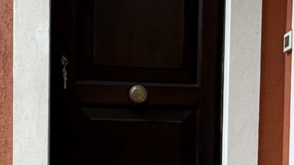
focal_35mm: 84
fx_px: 655
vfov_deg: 14.0
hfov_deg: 25.2
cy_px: 189
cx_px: 193
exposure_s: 1/99
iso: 40
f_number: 2.2
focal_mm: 2.22
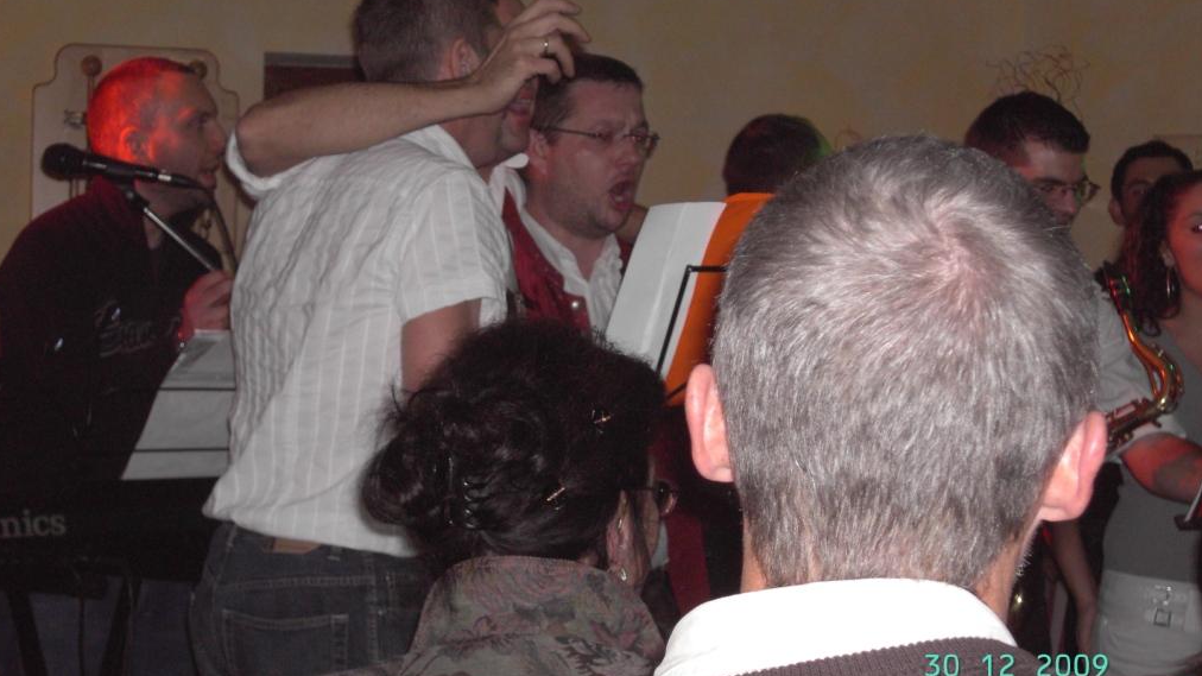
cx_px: 596
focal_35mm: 86
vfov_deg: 14.1
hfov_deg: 24.7
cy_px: 289
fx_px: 2741
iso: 160
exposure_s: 1/50
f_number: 4
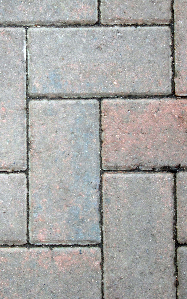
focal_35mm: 108
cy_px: 149
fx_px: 881
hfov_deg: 12.0
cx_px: -8
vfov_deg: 19.3
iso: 160
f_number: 4.4
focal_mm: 13.7
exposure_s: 1/60
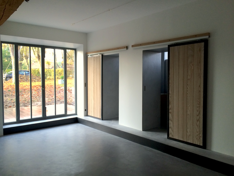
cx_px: 117
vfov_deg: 48.2
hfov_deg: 61.7
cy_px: 88
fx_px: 196
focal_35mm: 29
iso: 40
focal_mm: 4.15
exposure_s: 1/30
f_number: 2.2
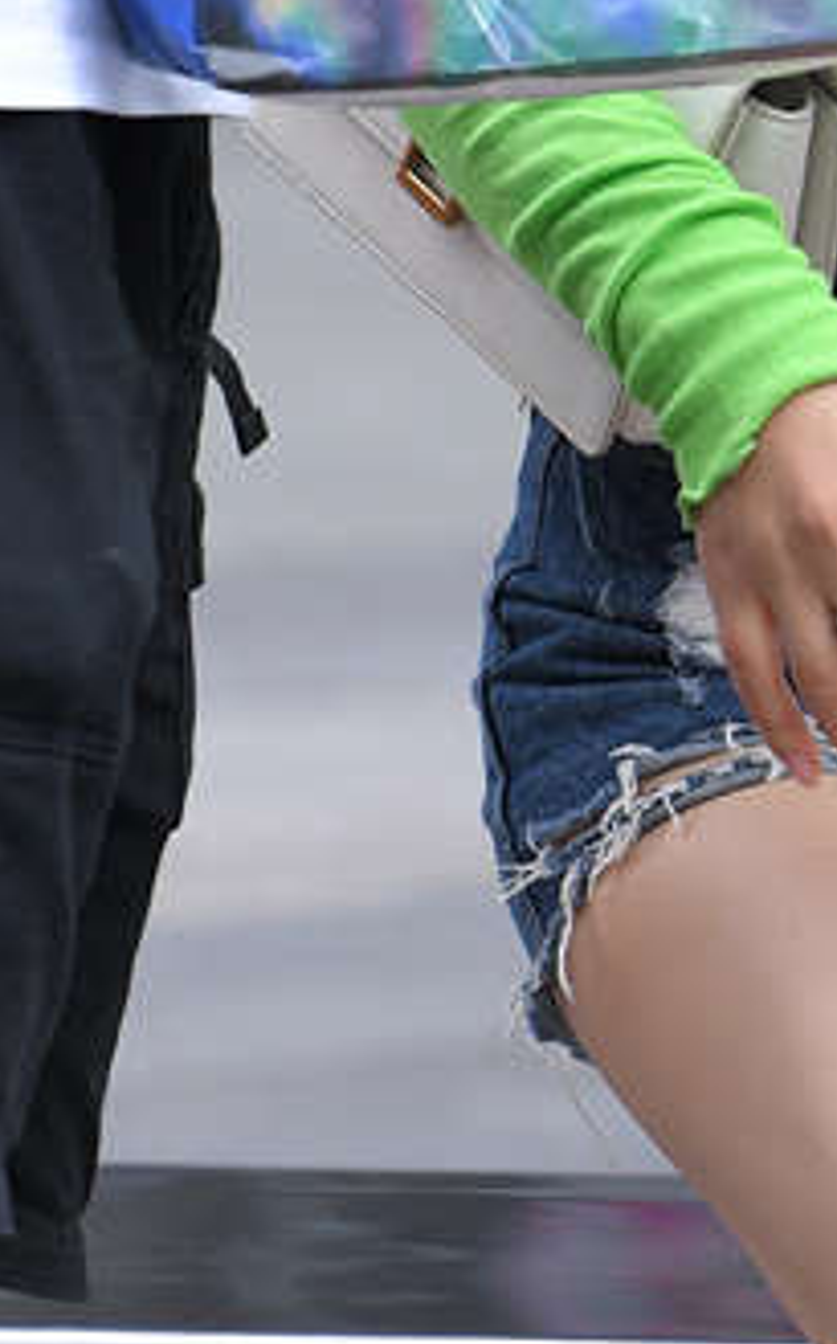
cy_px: 564
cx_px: 1621
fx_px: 40821
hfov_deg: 1.2
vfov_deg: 1.9
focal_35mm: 1116
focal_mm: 200
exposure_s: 1/800
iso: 360
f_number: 4.5
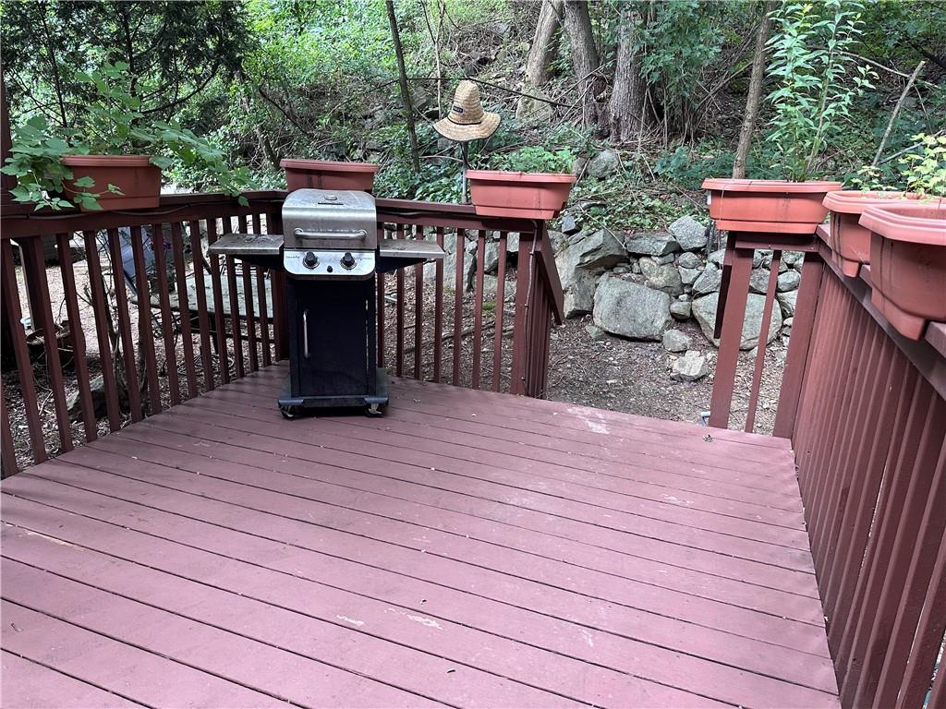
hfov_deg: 71.6
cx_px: 473
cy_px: 354
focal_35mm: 24
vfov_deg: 56.8
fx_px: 656
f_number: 1.78
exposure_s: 1/121
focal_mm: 6.86
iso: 200
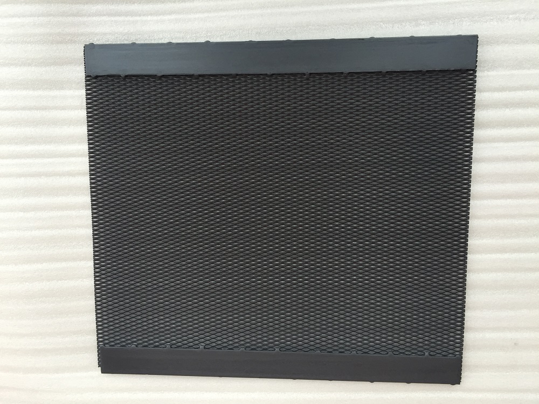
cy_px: 202
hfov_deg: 61.7
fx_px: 452
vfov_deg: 48.2
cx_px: 270
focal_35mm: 29
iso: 40
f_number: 2.2
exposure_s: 1/50
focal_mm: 4.15
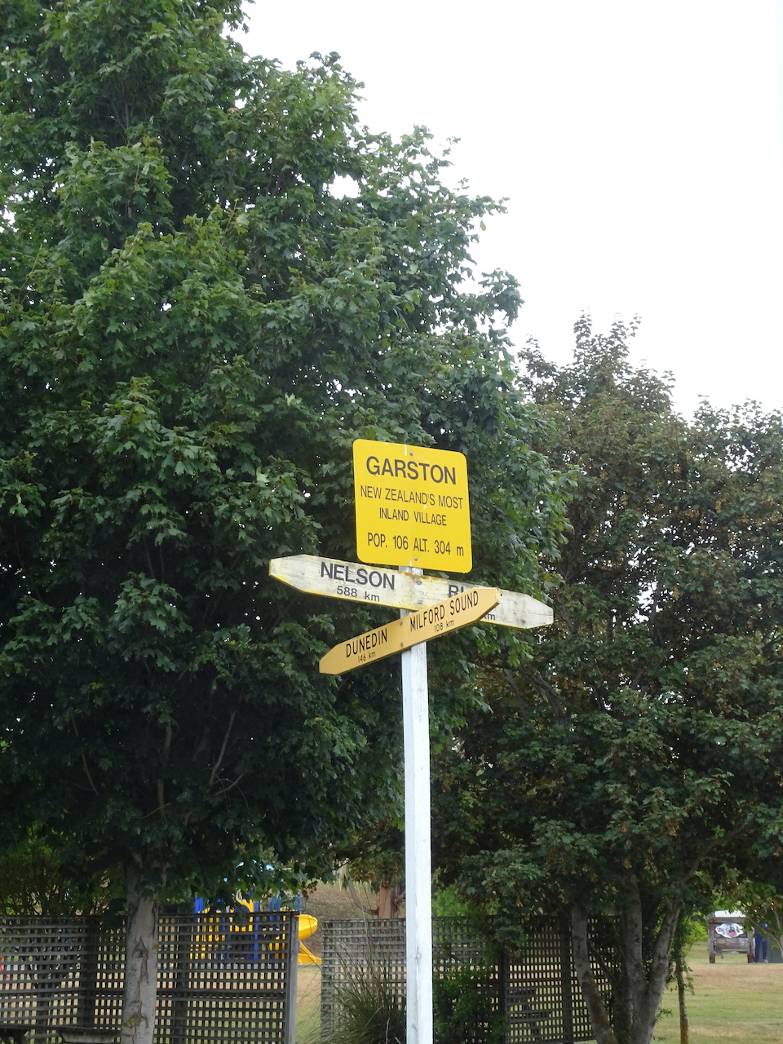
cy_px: 522
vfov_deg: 33.2
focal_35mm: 58
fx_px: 1749
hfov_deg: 25.2
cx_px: 392
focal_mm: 9.87
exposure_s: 1/60
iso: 160
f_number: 4.5
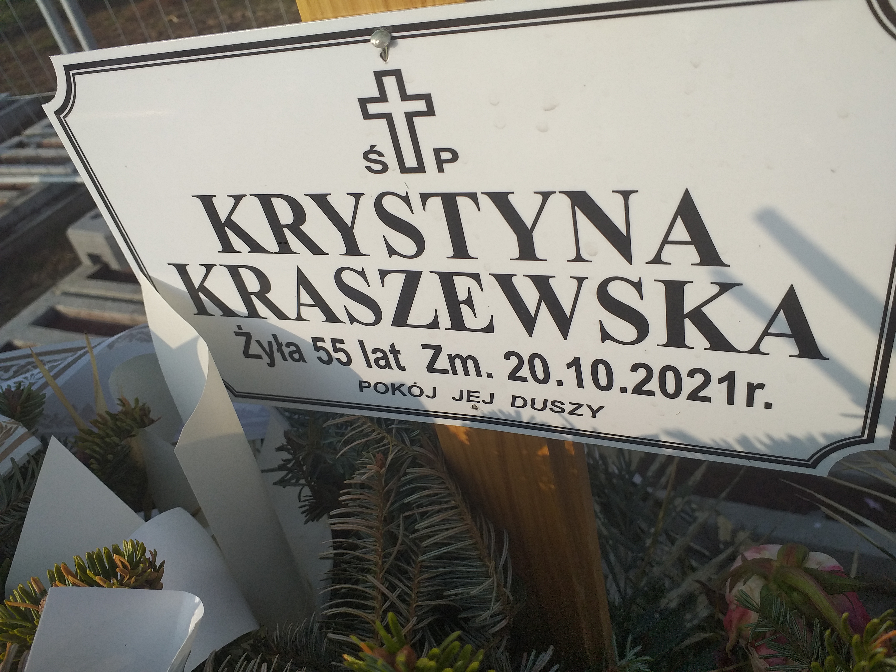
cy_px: 336
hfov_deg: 65.3
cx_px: 448
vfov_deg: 51.4
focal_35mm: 27
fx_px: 699
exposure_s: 1/1690
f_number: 1.9
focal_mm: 3.6
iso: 40
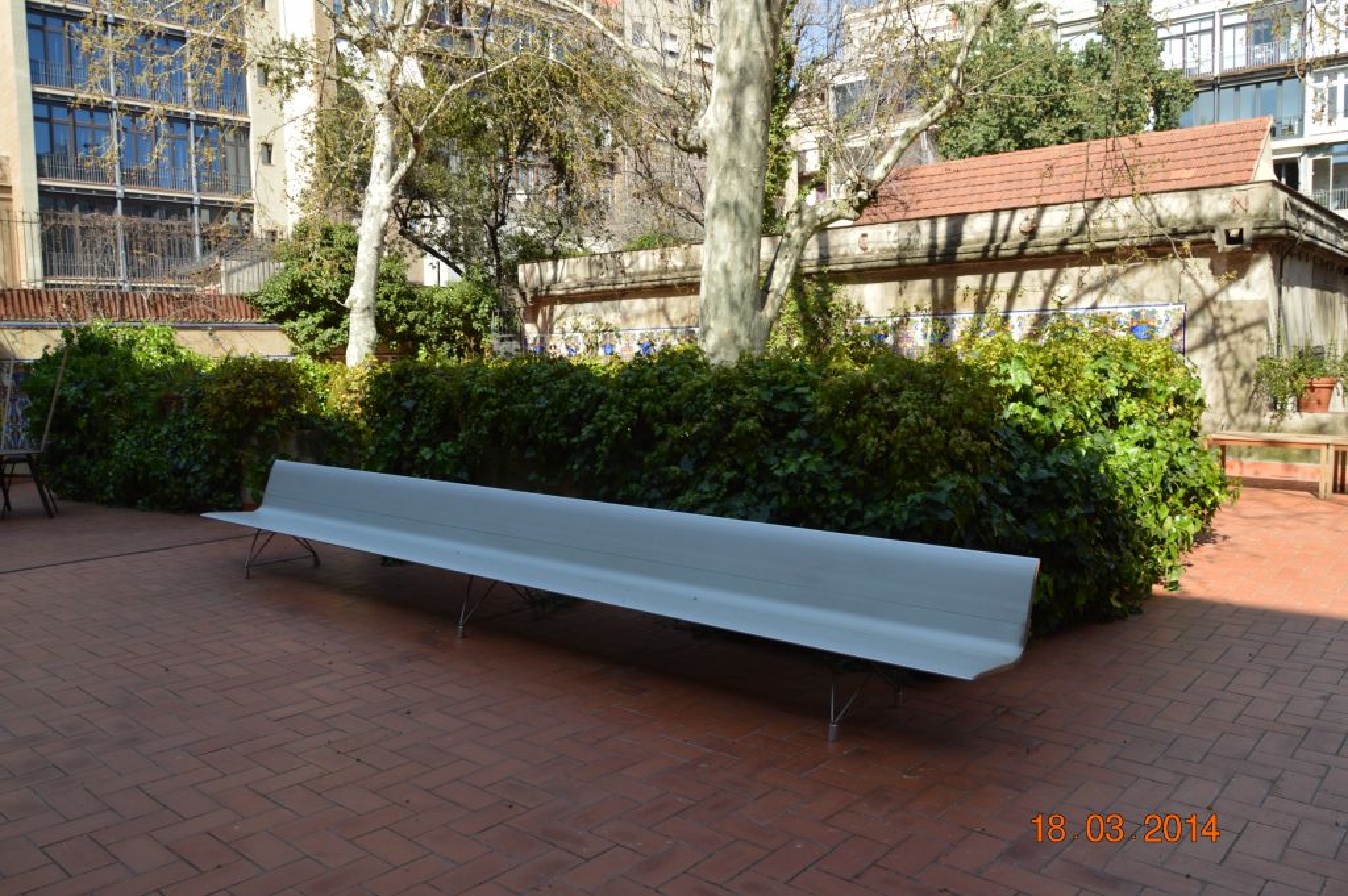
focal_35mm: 27
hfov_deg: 67.4
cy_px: 448
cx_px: 674
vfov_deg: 47.9
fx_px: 1010
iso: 100
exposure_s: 1/160
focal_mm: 18
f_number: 6.3
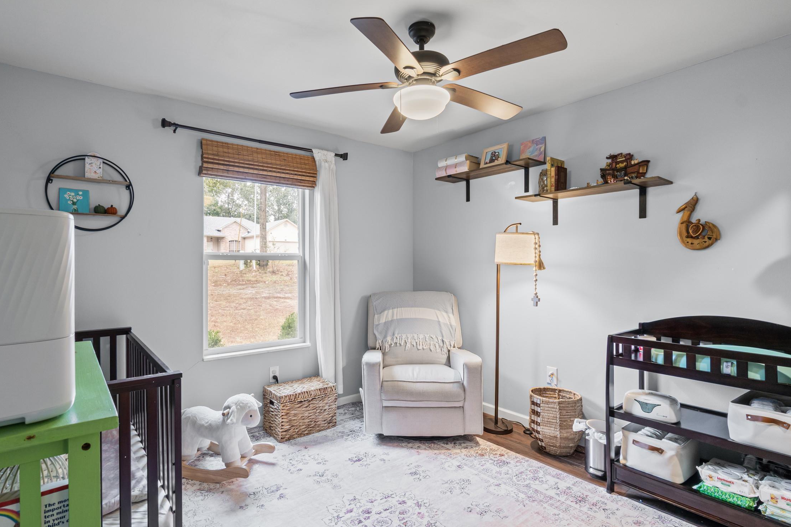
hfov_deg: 88.1
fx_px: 408
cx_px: 368
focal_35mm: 19
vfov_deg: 65.8
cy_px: 266
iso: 250
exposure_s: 1
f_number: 9
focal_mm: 11
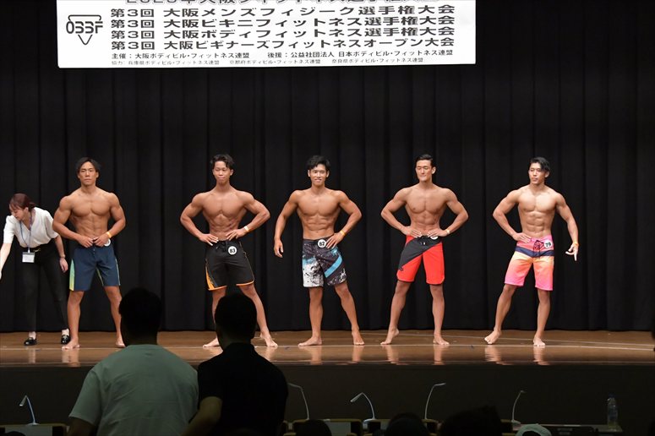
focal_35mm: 117
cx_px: 328
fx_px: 2128
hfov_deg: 17.5
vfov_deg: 11.7
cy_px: 218
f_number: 5.6
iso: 6400
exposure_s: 1/400
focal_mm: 78
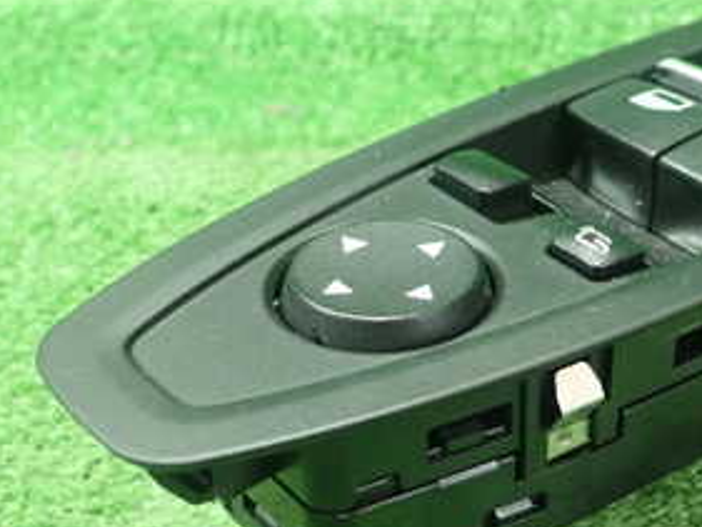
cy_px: 267
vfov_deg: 22.9
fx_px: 1298
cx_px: 562
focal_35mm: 64
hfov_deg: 29.6
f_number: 2.3
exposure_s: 1/125
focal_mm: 5.5
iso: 800
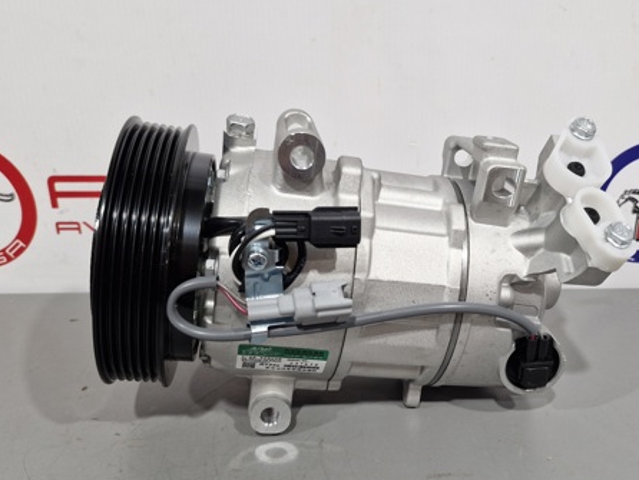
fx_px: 609
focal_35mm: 33
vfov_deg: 42.9
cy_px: 271
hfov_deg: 54.6
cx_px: 407
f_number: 1.8
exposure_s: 1/100
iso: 50
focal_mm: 5.54
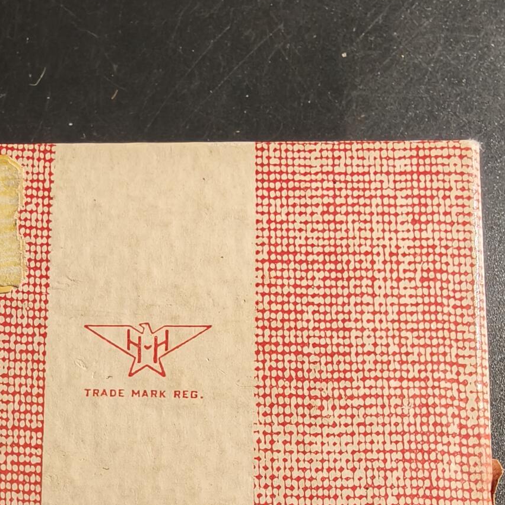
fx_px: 710
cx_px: 158
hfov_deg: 38.6
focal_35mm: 43
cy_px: 506
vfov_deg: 35.4
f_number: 2
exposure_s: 1/91.2
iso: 250
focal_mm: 2.32
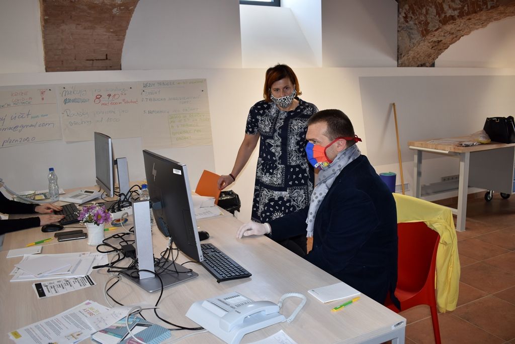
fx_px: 451
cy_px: 172
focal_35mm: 32
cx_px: 258
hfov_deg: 59.5
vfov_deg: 41.7
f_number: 3.8
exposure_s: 1/60
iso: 280
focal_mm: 21
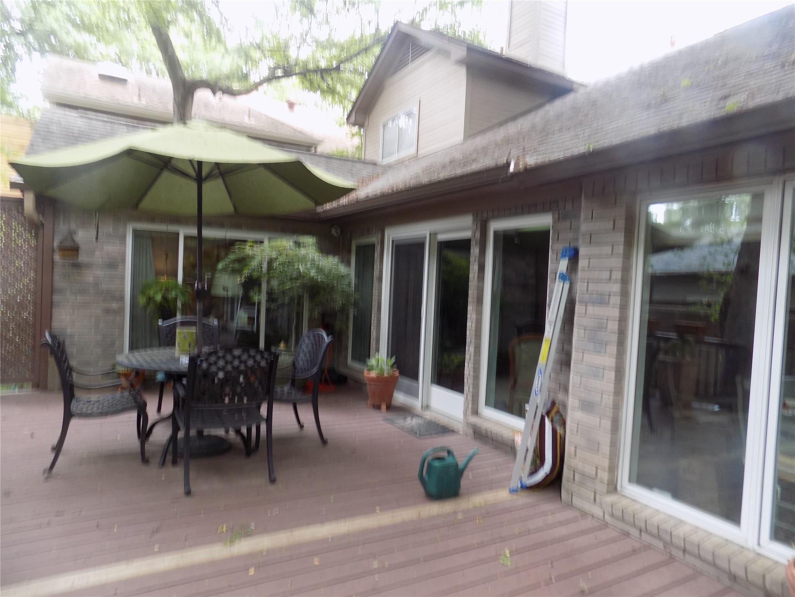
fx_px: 528
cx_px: 398
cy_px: 298
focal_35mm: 23
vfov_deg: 58.9
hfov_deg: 73.9
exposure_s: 1/30
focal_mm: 4
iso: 125
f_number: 3.1
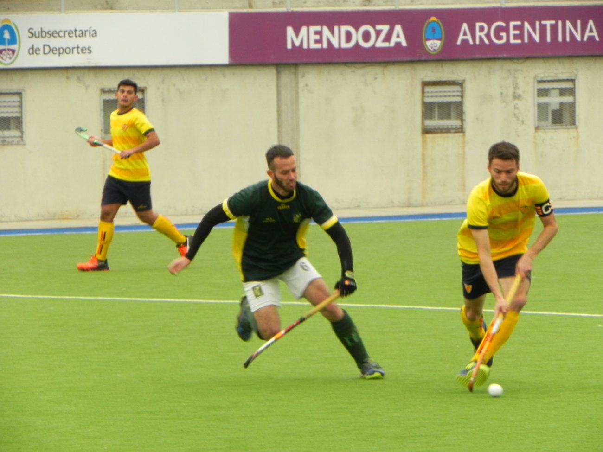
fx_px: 6567
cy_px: 226
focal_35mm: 377
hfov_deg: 5.3
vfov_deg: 3.9
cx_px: 302
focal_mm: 67.2
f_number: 8
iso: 400
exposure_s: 1/125
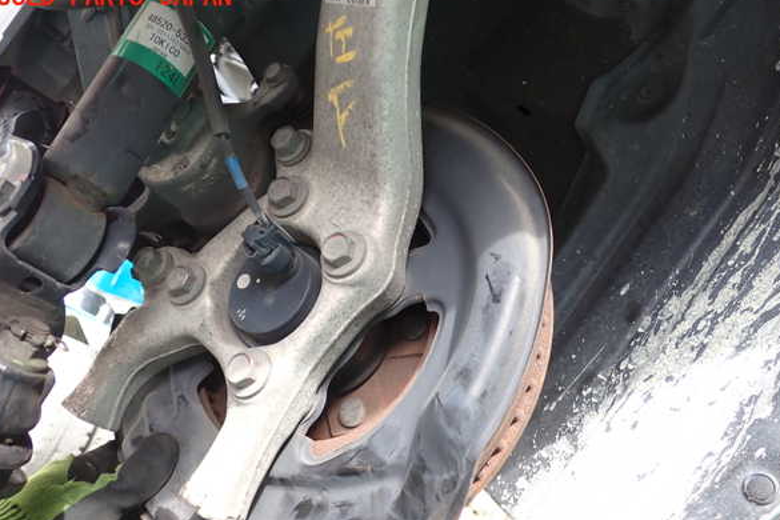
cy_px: 280
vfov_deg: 41.1
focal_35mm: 32
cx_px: 389
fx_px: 693
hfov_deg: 58.7
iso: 100
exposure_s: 1/60
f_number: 2.3
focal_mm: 5.4
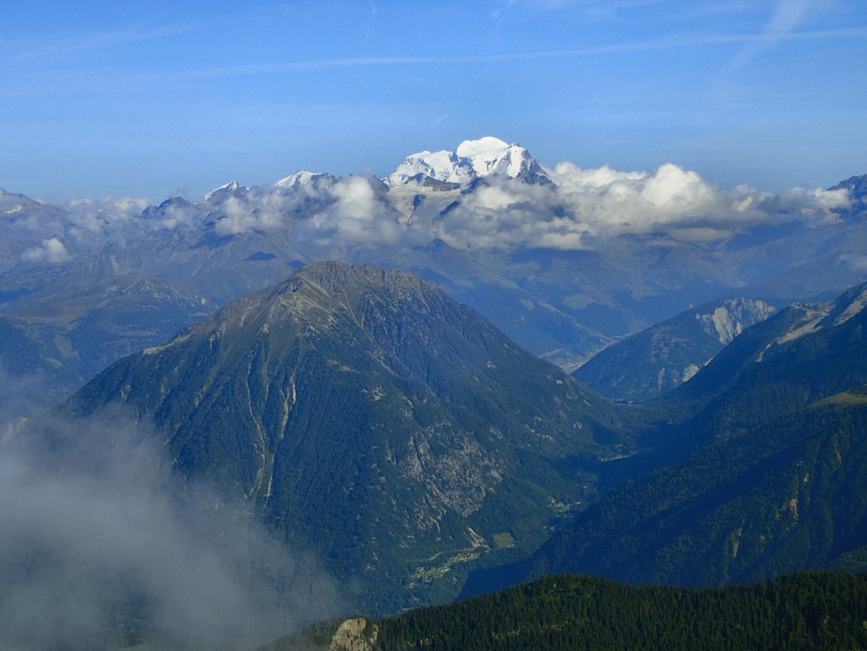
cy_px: 326
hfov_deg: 24.4
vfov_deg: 18.4
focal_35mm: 80
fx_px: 2004
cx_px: 434
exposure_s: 1/500
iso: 100
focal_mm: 14.41
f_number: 5.6
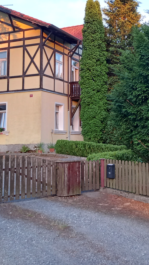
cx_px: 120
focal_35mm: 50
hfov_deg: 23.6
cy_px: 99
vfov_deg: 41.0
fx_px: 351
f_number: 2
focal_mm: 4.6
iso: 200
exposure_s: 1/50
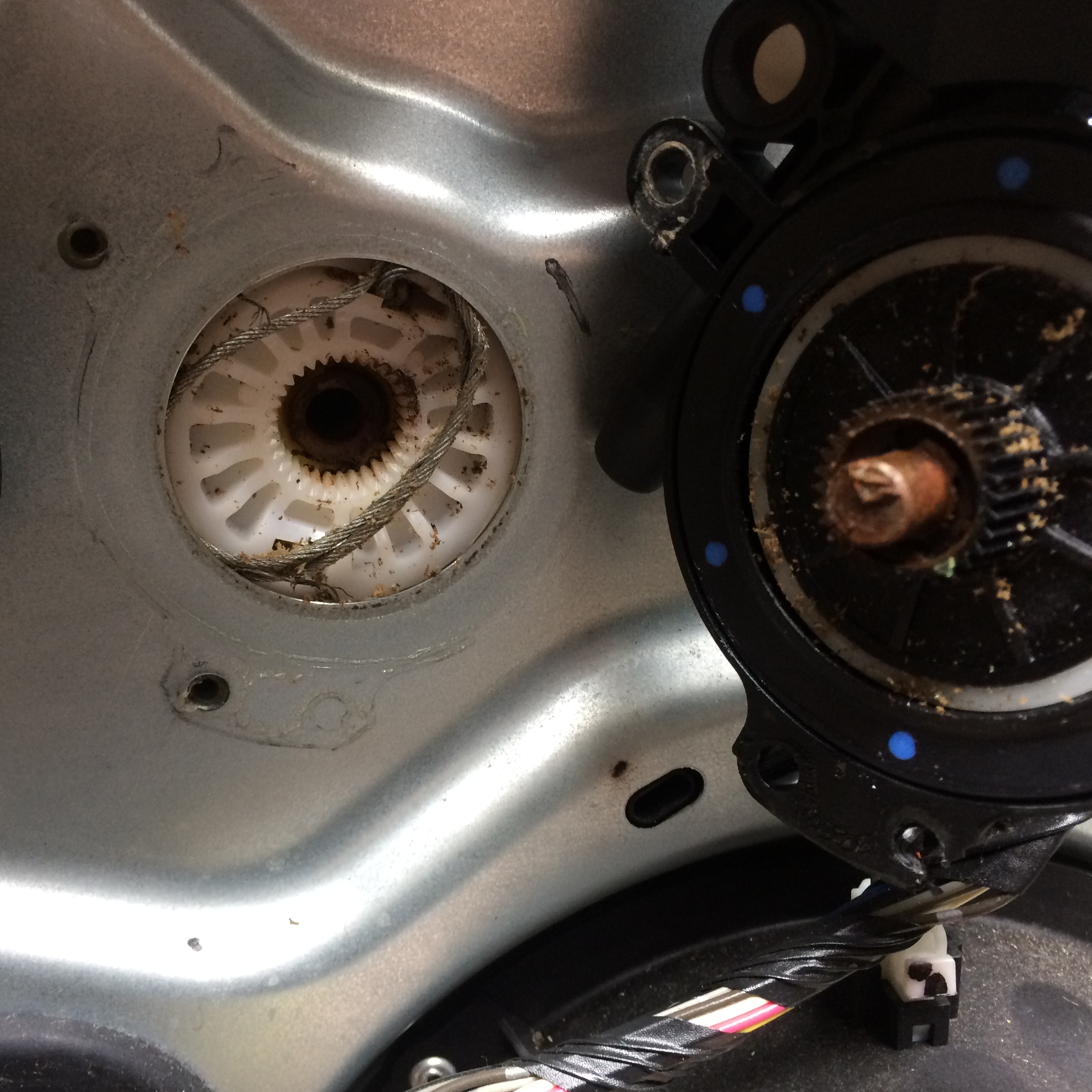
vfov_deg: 47.2
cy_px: 544
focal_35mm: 35
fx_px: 1249
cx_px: 446
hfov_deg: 47.0
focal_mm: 4.15
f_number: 2.2
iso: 100
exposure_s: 1/30
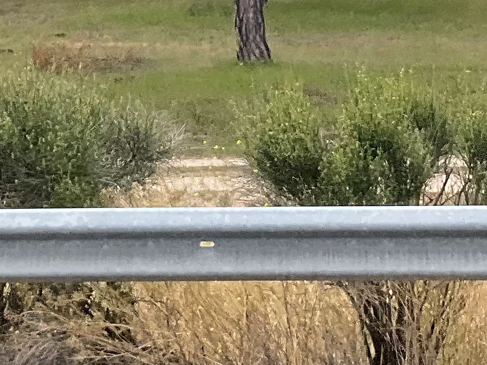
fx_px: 1773
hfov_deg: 15.6
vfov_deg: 11.3
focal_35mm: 126
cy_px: -159
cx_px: 304
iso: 25
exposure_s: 1/1451
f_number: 1.8
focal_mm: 3
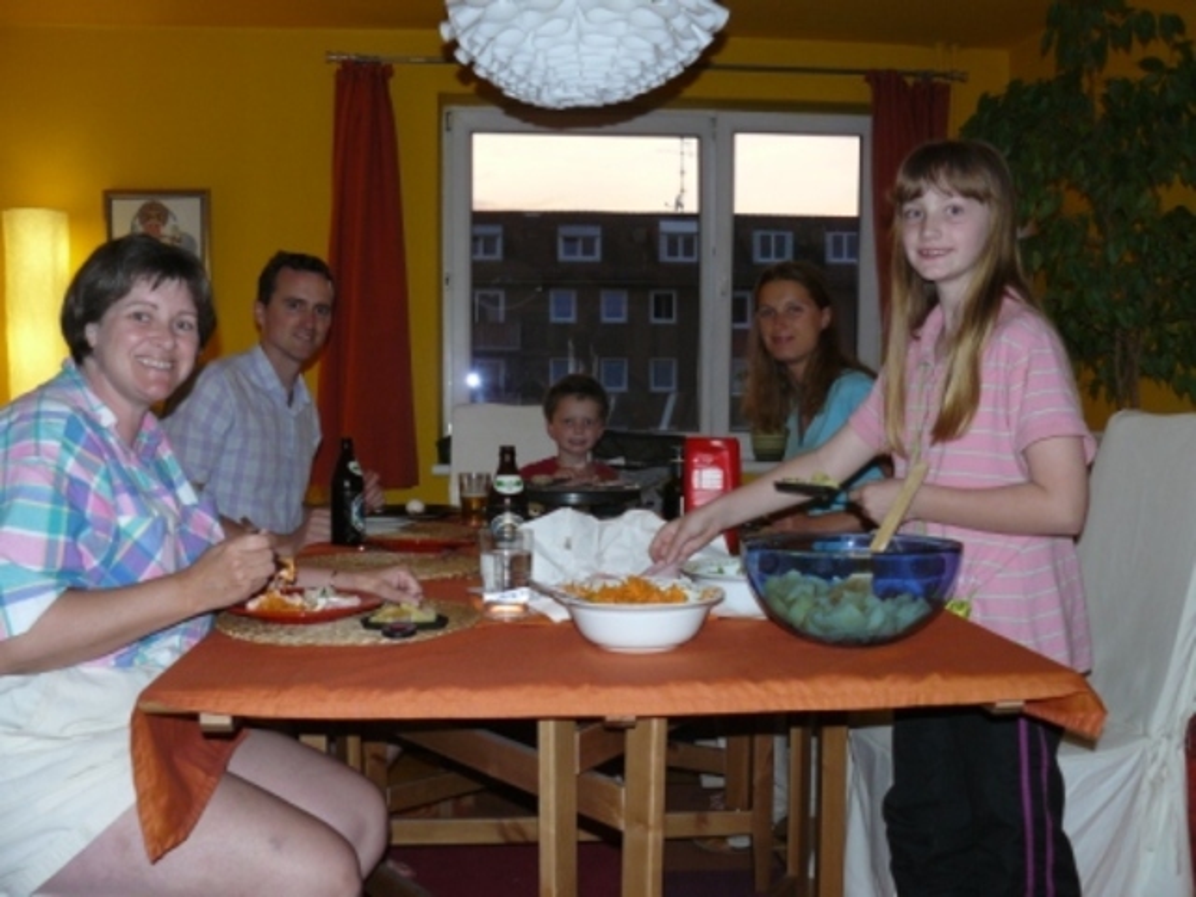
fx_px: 1244
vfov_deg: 39.7
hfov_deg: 51.4
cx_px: 598
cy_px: 448
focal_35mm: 36
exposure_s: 1/30
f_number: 2.8
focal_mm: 6
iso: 125
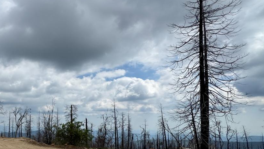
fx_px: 196
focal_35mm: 28
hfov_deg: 59.4
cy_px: 116
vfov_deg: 40.1
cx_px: 34
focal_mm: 2.22
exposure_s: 1/3906
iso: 40
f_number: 2.2
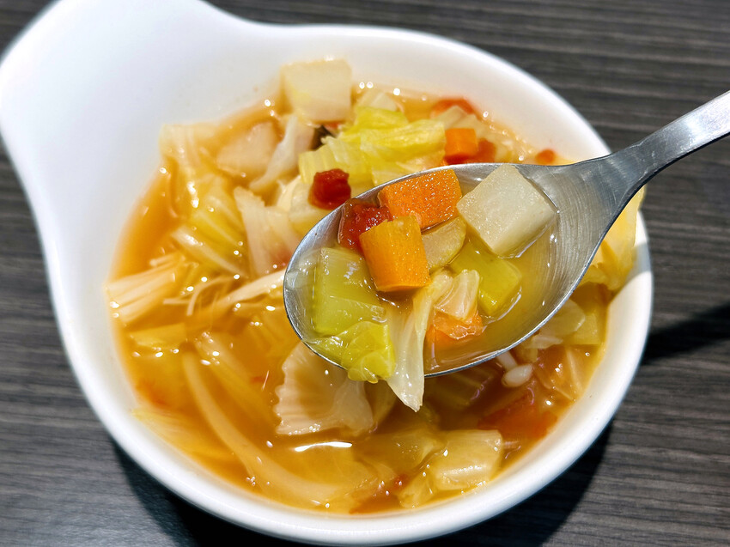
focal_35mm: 48
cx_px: 365
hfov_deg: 39.7
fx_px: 1012
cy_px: 274
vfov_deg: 30.3
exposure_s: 1/120
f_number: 1.78
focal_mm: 6.86
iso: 50
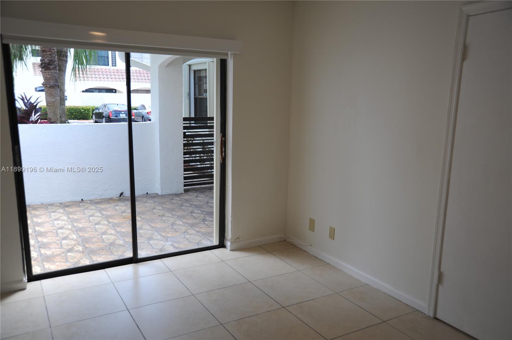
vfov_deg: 41.0
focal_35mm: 32
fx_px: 455
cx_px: 256
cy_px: 170
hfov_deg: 58.8
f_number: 4.5
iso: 250
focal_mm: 32
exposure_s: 1/80
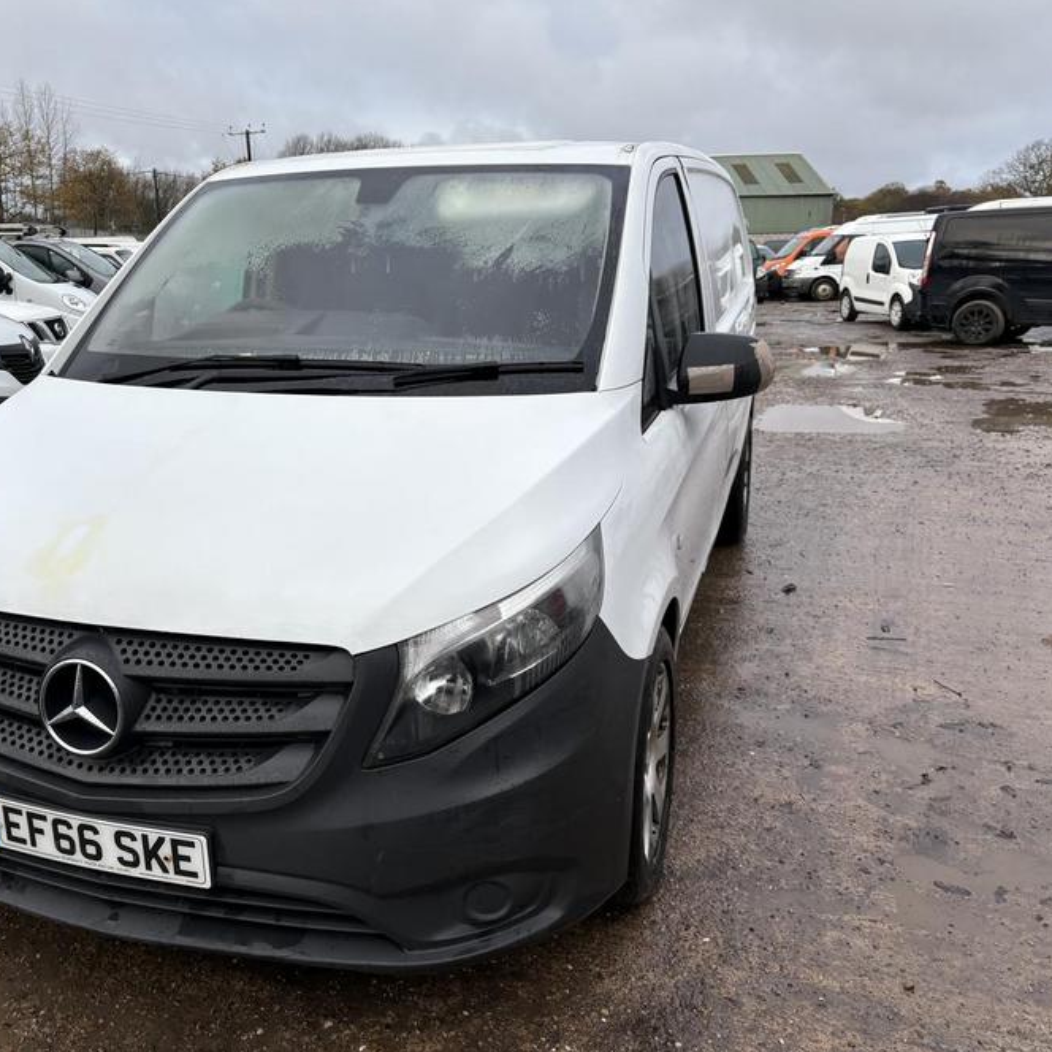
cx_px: 412
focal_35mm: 31
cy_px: 524
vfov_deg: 52.5
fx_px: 1066
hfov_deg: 52.1
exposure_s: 1/1016
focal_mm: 5.96
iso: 50
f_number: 1.6
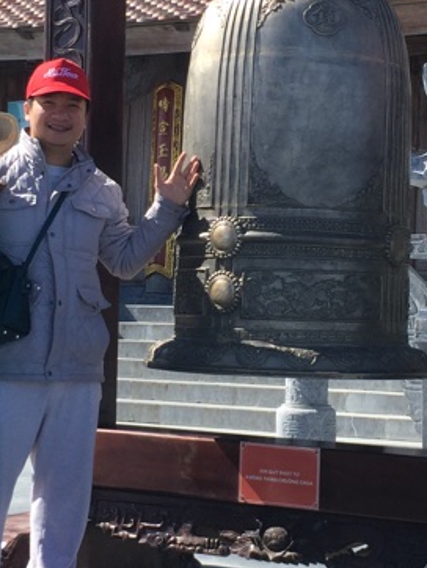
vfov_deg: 23.8
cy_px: 246
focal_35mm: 82
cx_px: 240
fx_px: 1347
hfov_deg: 18.0
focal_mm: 4.15
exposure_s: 1/1319
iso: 32
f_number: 2.2
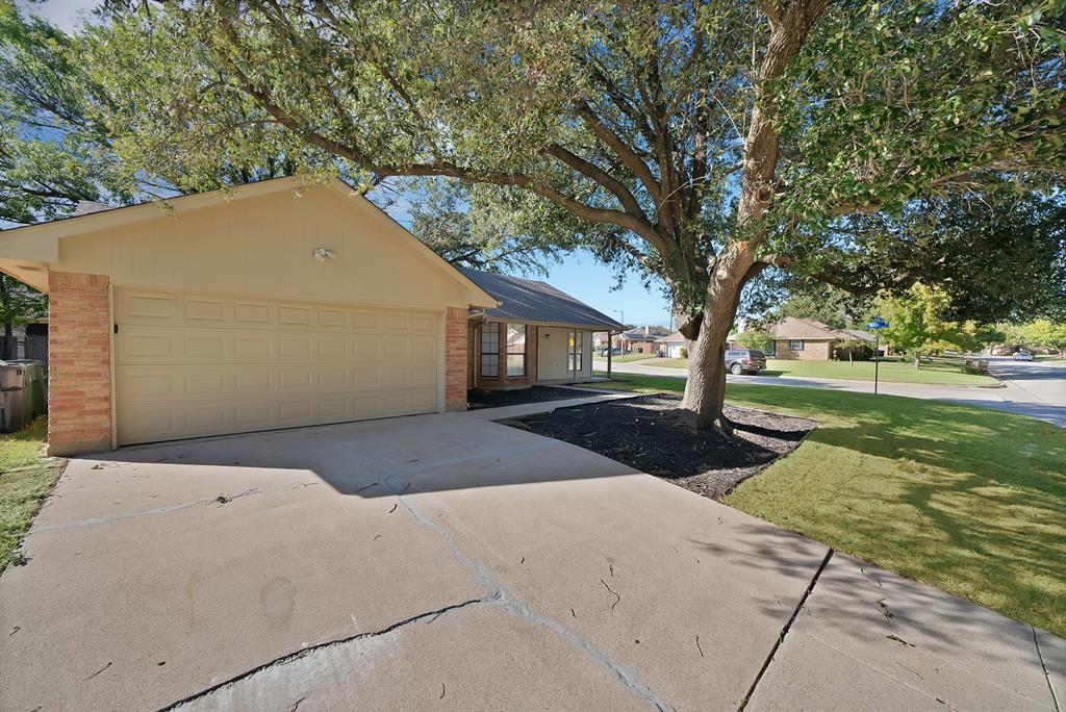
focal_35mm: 13
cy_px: 356
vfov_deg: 85.5
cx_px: 533
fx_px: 385
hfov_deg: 108.3
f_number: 9
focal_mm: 13
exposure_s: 1/125
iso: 640
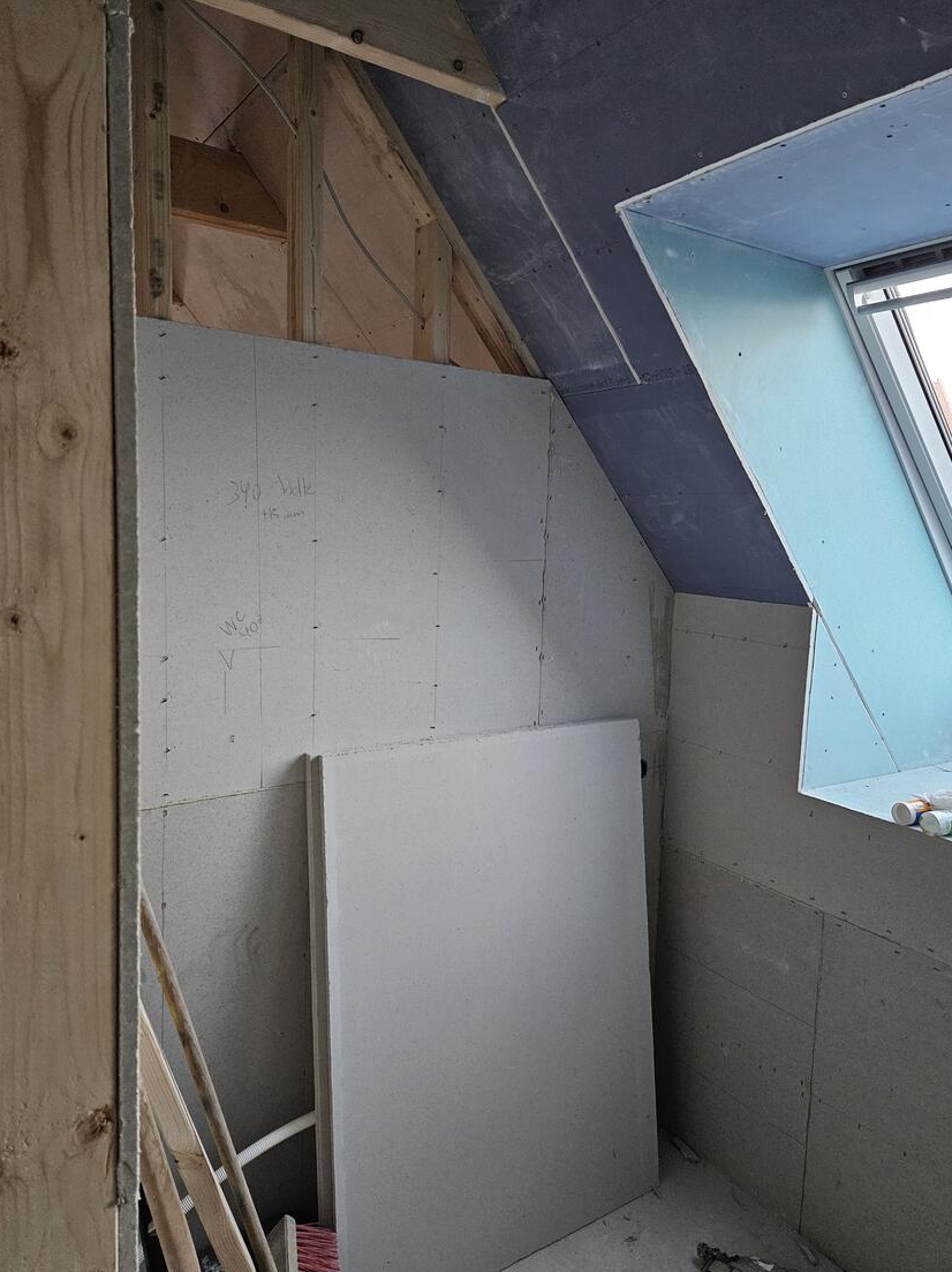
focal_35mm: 24
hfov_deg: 56.7
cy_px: 624
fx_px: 881
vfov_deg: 71.6
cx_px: 491
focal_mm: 5.4
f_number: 1.8
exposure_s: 1/100
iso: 800
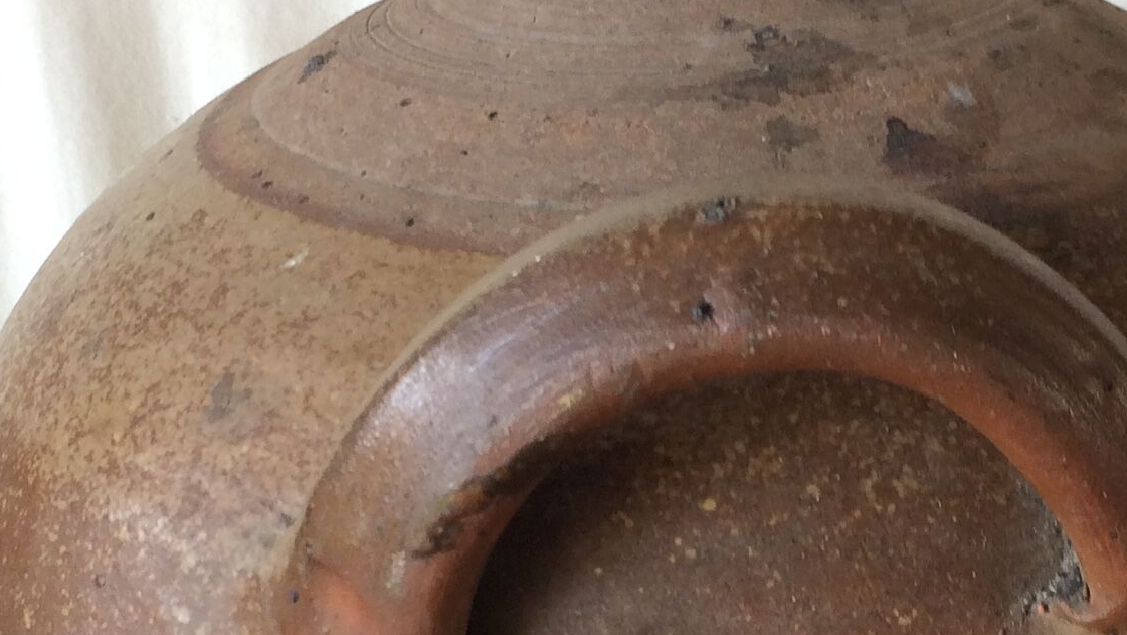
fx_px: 2750
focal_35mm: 92
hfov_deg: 23.1
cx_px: 656
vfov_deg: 12.9
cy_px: 696
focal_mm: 4.15
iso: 50
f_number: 2.2
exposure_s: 1/50
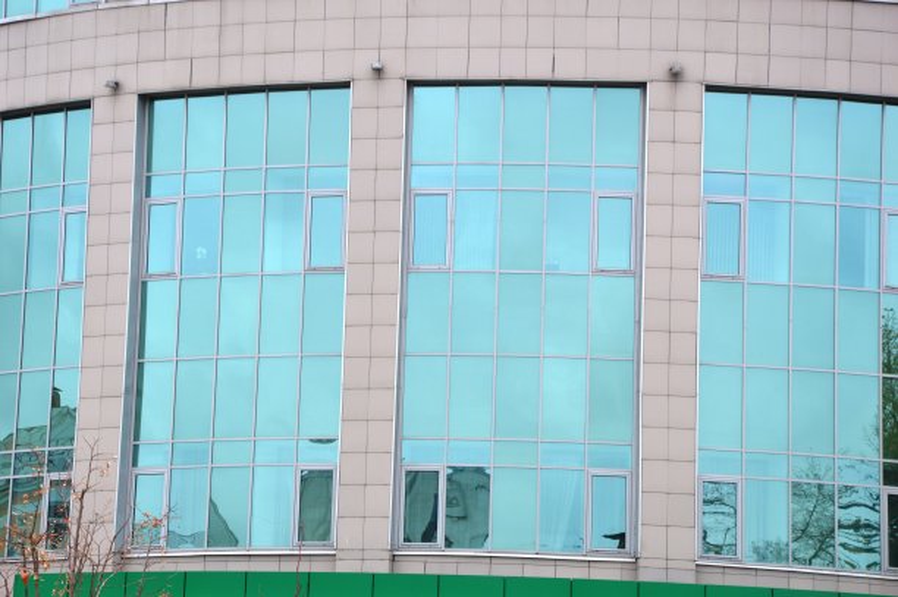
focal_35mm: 120
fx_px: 2991
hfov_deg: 17.1
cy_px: 298
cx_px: 449
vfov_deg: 11.4
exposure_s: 1/125
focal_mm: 80
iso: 400
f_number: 8
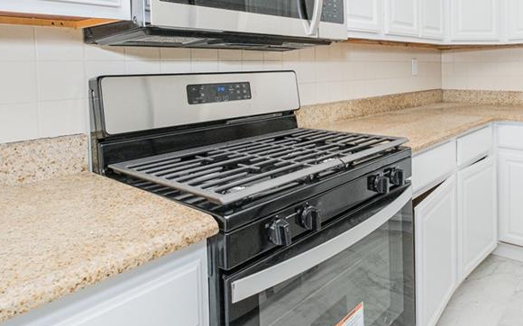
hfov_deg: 65.6
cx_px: 369
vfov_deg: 44.2
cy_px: 76
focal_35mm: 27
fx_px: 385
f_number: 8
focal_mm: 10
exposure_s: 1/125
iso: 1000
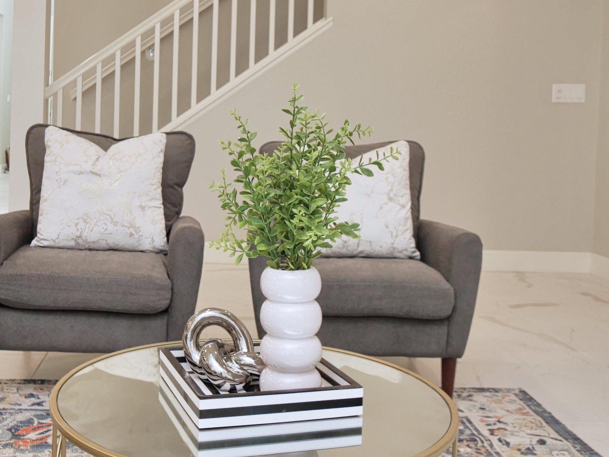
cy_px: 138
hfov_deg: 41.0
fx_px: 809
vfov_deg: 31.2
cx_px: 241
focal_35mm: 46
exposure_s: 1/160
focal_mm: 14
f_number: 3.5
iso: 800
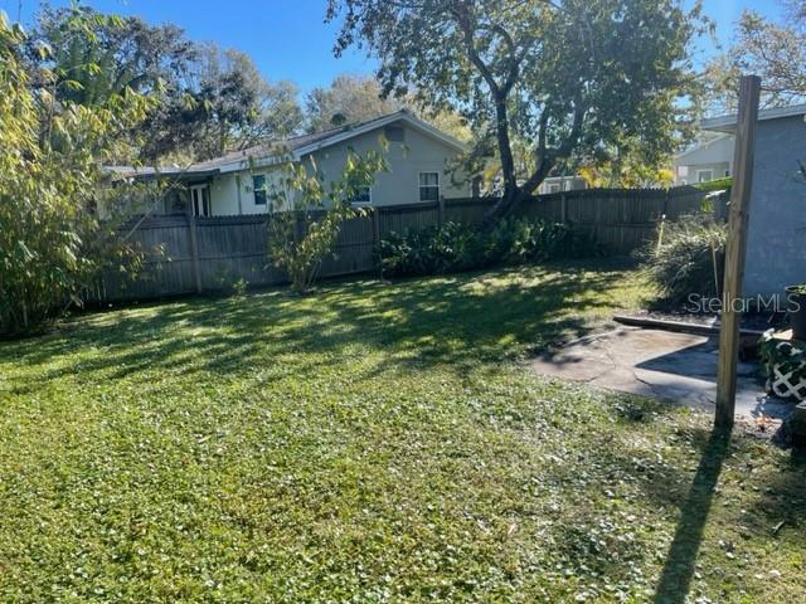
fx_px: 605
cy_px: 302
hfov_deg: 67.3
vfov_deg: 53.1
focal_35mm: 26
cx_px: 403
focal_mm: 4.2
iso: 32
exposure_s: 1/1575
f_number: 1.6
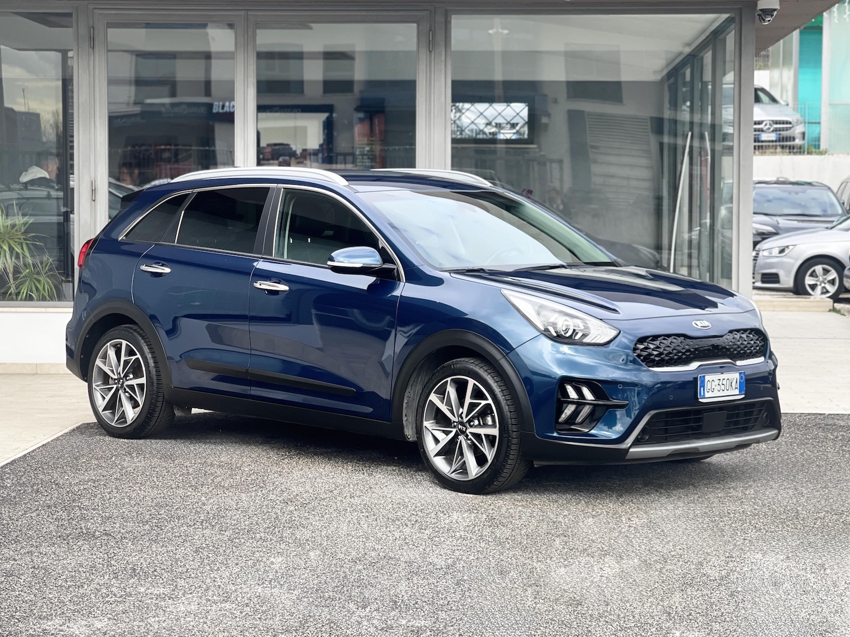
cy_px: 318
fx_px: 1571
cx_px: 425
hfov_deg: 30.3
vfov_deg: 22.9
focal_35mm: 64
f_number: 2.2
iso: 20
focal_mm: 7.5
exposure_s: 1/146
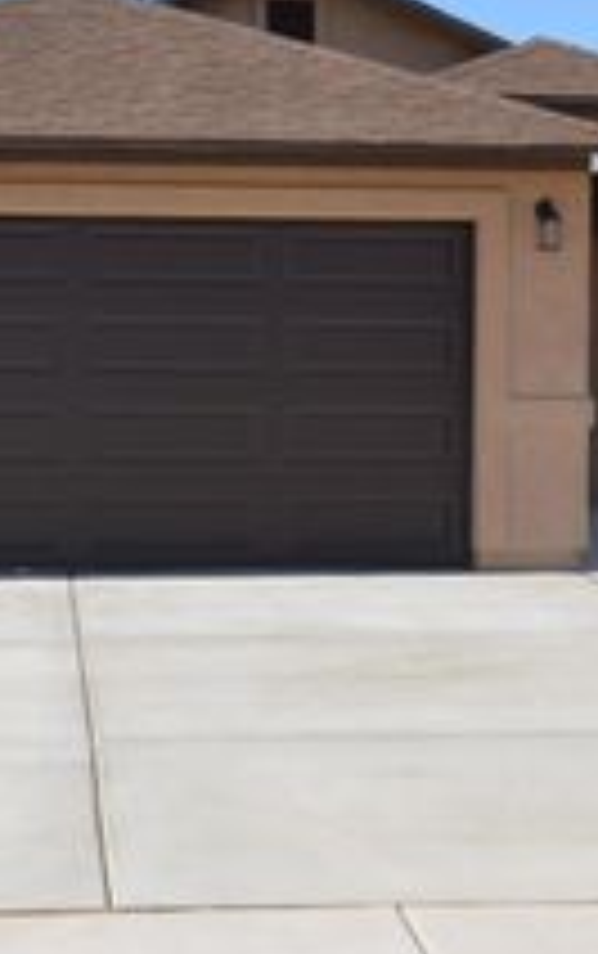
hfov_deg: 16.6
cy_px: 299
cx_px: 292
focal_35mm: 79
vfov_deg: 25.9
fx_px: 2054
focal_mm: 22
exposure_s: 1/200
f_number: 9
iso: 100
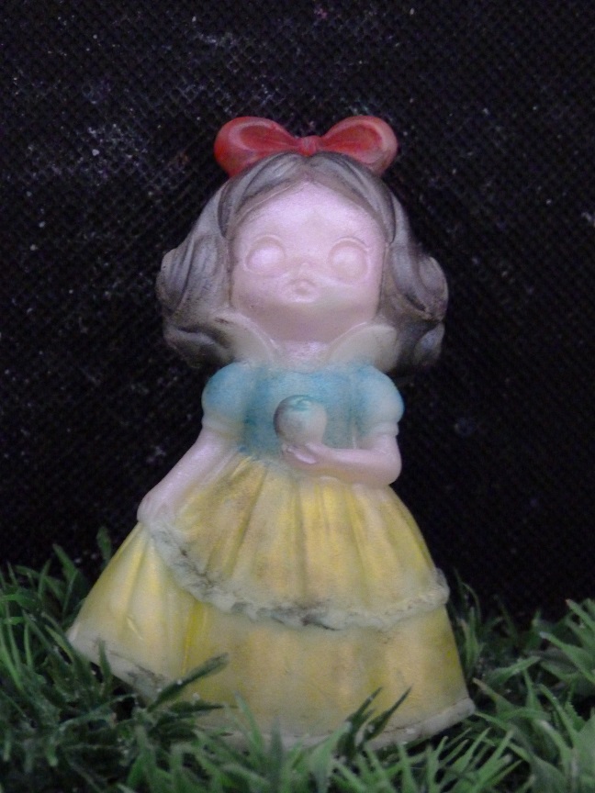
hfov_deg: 15.2
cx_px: 298
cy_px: 396
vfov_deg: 20.2
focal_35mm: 97
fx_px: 2223
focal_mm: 17.5
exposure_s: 1/13
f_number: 3.4
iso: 800
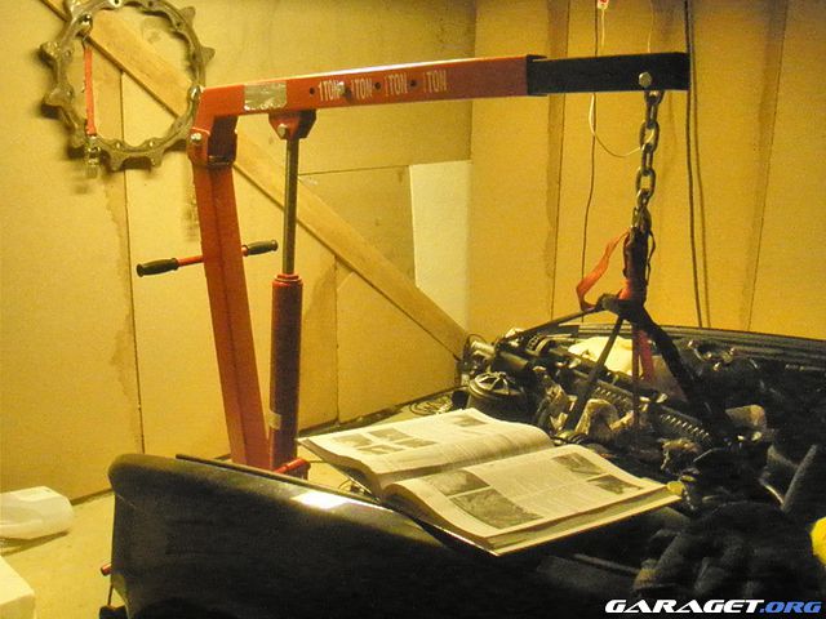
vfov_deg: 37.7
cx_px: 413
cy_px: 310
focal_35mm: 38
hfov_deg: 49.0
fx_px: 907
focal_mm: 6.7
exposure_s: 1/40
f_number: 3.5
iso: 3200
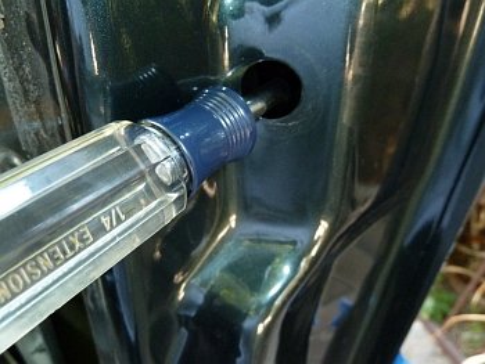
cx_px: 242
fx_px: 351
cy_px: 182
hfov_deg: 69.4
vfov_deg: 54.9
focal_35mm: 25
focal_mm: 4.1
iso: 400
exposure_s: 1/30
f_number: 3.3
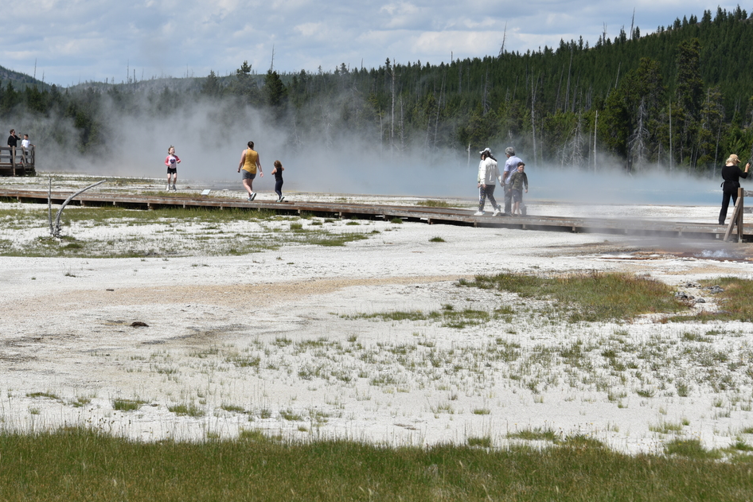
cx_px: 276
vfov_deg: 9.7
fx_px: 2970
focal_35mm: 142
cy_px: 189
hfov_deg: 14.4
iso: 100
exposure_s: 1/320
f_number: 9
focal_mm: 105
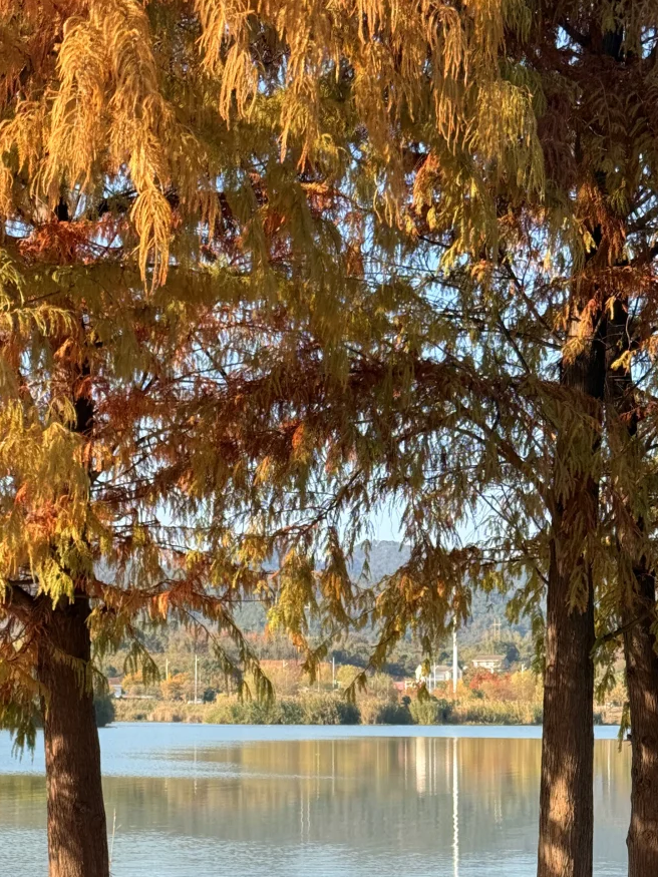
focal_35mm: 79
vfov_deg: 24.6
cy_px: 596
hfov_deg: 18.6
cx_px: 241
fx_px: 2003
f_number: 1.78
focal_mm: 6.76
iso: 100
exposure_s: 1/1222
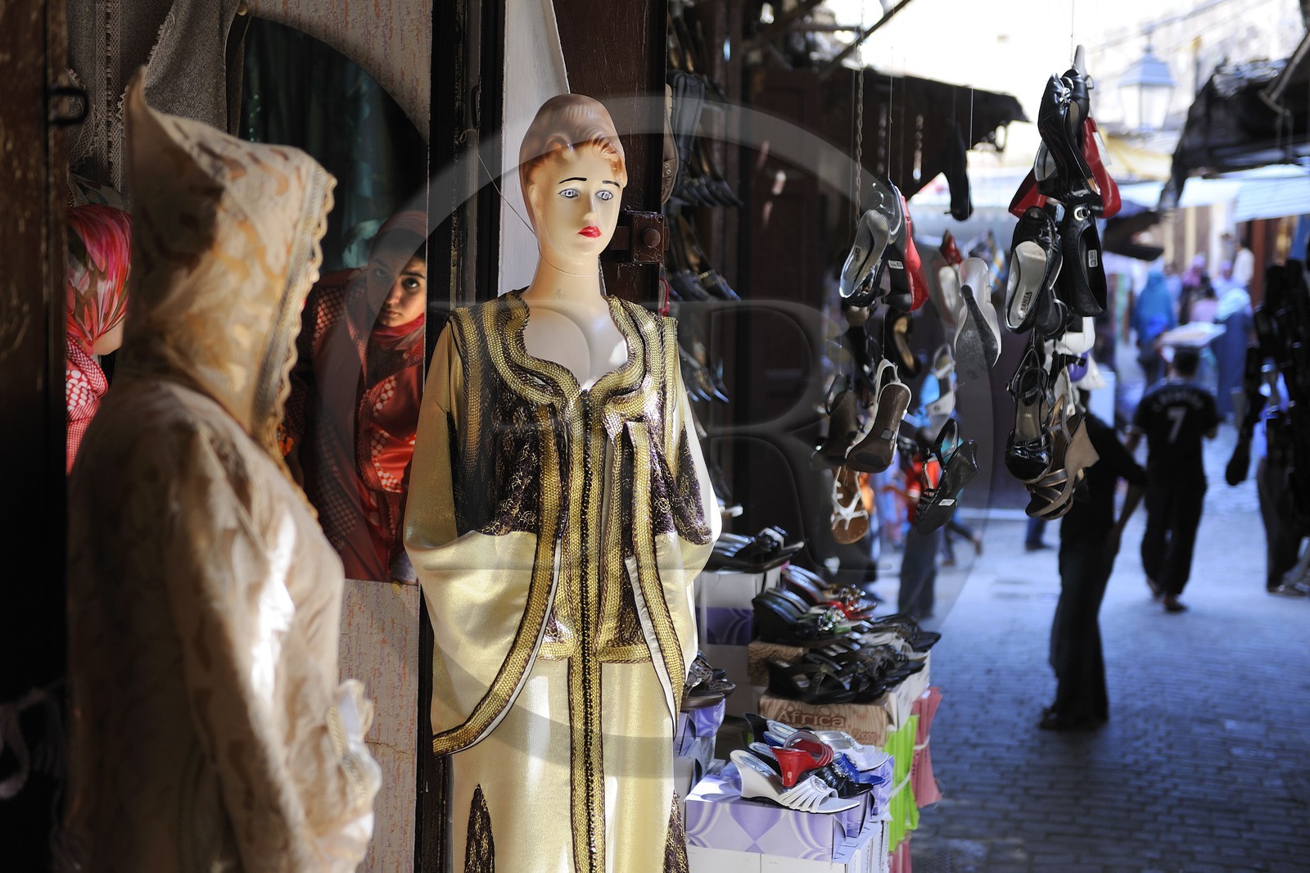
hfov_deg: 39.6
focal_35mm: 50
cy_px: 436
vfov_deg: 27.0
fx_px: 1819
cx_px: 655
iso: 200
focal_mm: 50
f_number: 2.8
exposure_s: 1/160
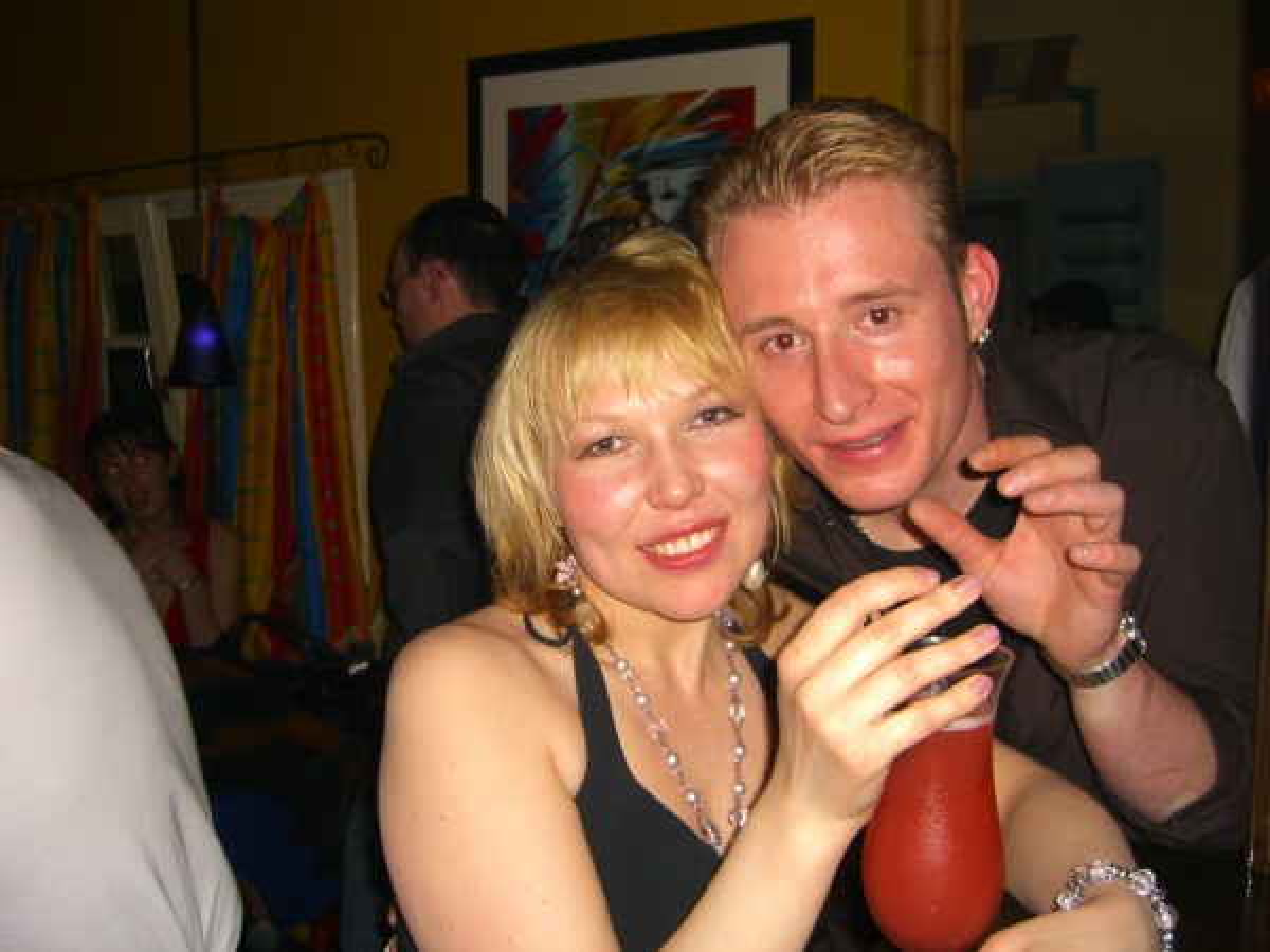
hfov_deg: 49.0
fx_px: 1394
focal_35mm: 38
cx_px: 635
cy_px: 476
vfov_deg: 37.7
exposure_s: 1/60
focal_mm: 7.9
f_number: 2.8
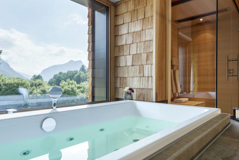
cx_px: 126
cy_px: 87
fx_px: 173
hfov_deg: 69.3
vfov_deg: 49.6
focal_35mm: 26
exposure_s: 1/100
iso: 160
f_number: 13
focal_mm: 22
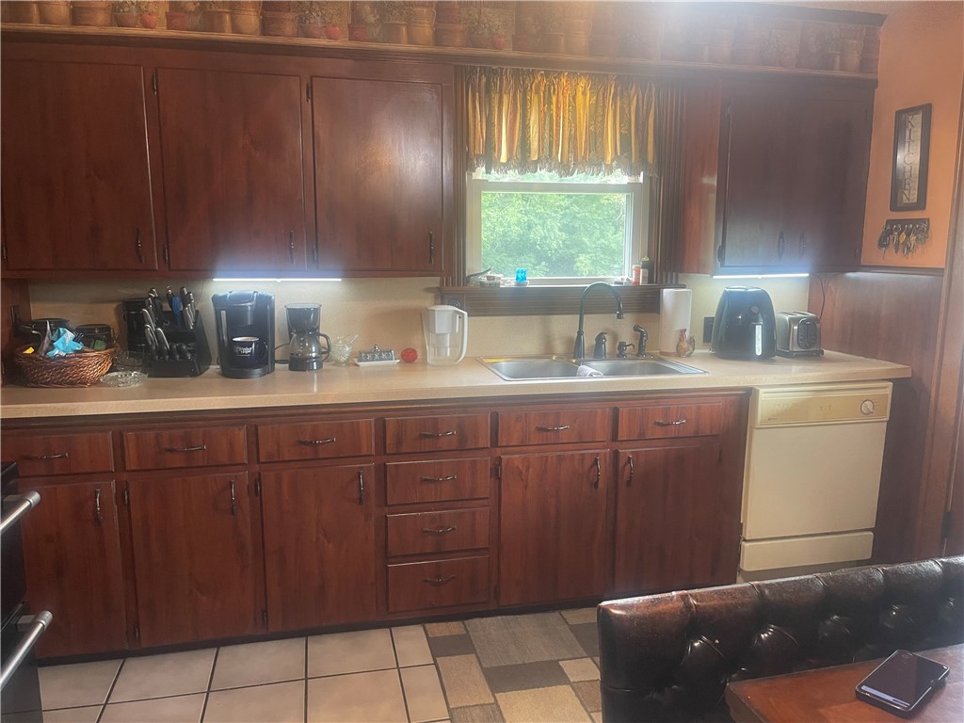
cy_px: 362
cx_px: 482
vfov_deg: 54.9
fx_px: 696
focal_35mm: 25
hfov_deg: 69.4
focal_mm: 5.1
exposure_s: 1/60
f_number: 1.6
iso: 250
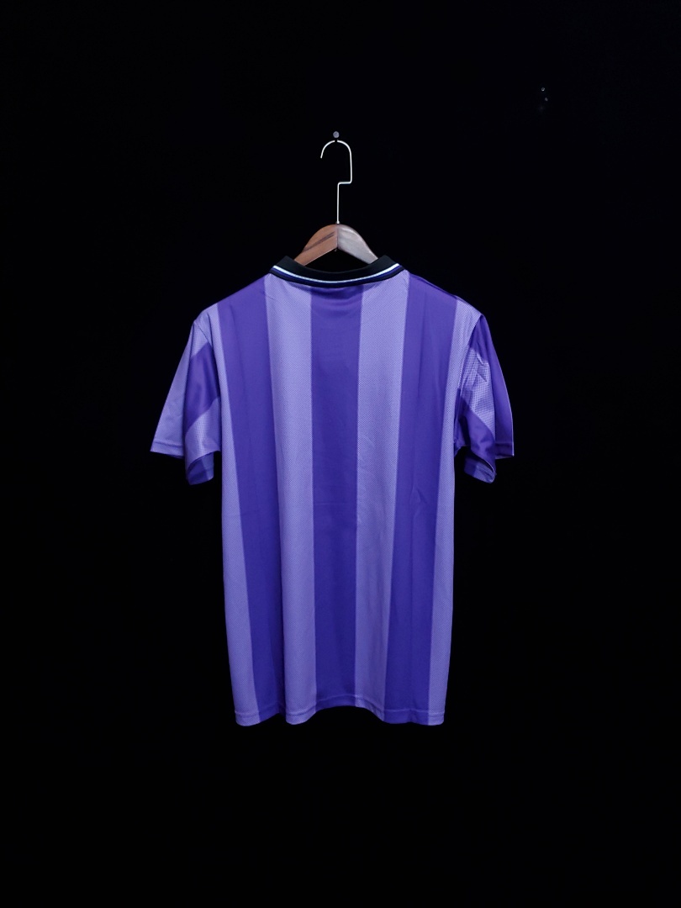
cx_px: 340
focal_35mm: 26
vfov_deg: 67.3
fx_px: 682
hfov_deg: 53.1
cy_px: 454
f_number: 1.5
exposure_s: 1/30
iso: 200
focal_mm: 4.3
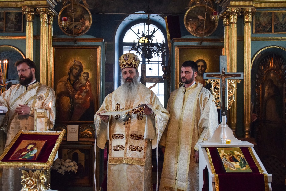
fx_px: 278
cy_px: 90
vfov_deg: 37.8
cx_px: 139
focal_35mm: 35
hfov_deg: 54.4
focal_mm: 22
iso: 1600
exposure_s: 1/200
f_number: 3.8
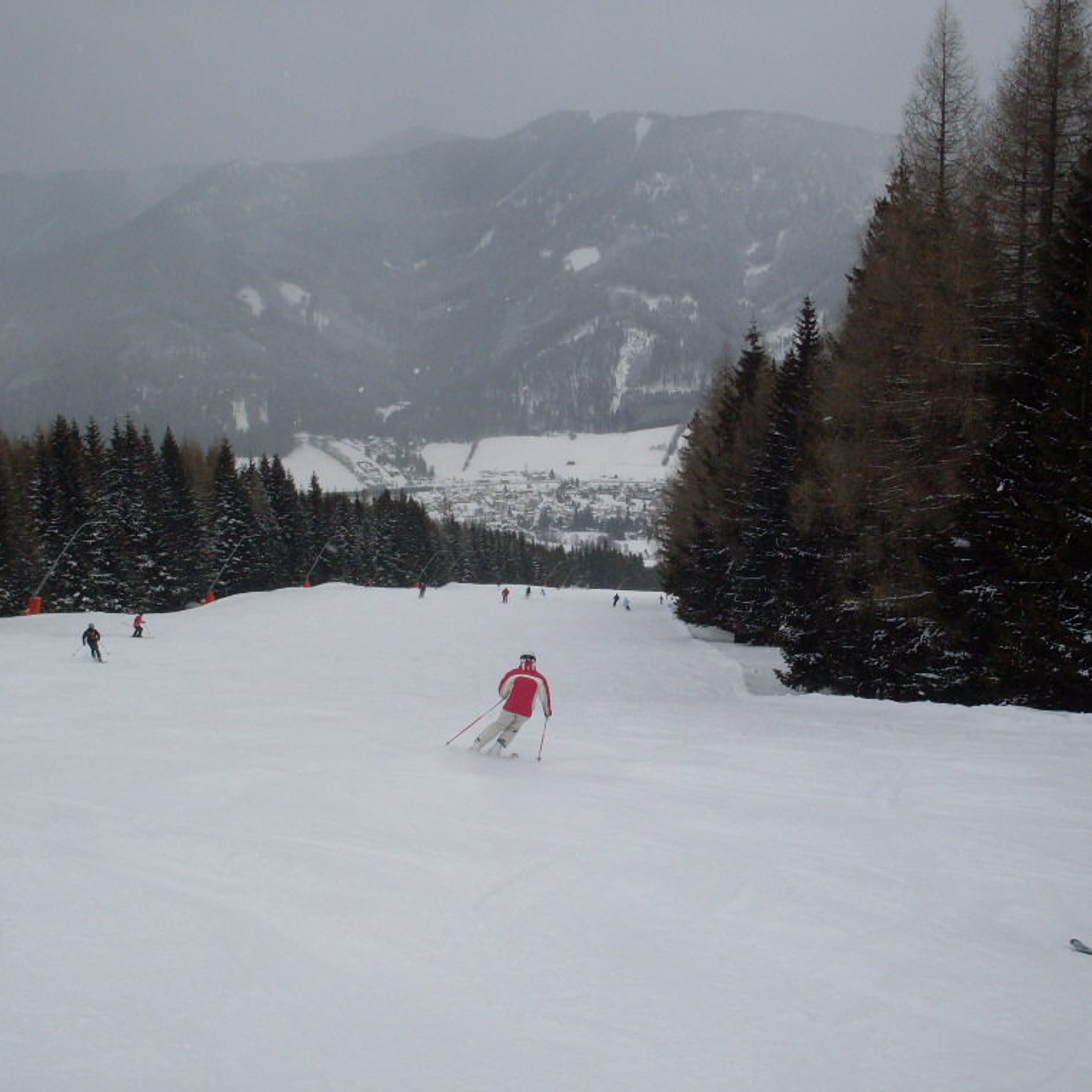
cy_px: 547
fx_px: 1606
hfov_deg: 37.5
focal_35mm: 45
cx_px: 519
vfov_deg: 37.6
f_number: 8.4
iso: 80
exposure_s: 1/350
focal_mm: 6.3
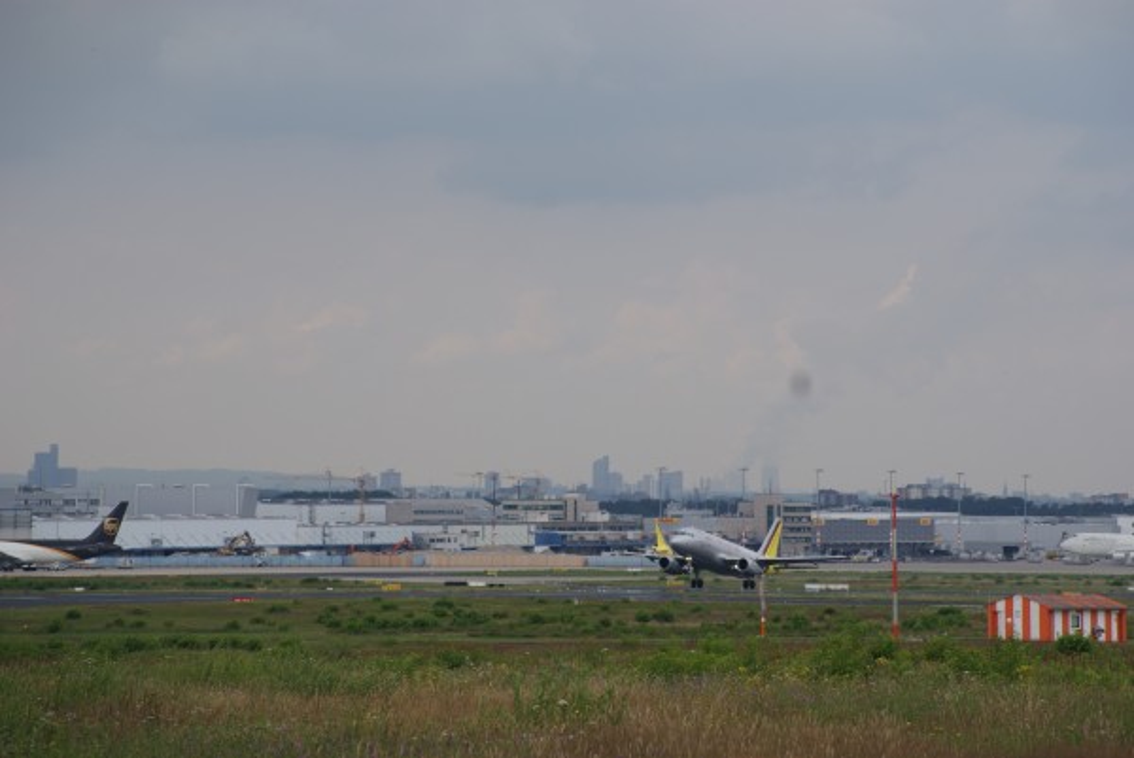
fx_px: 6383
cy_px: 379
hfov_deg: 10.2
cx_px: 567
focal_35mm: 202
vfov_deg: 6.8
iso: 100
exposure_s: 1/250
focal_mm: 135
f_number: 7.1
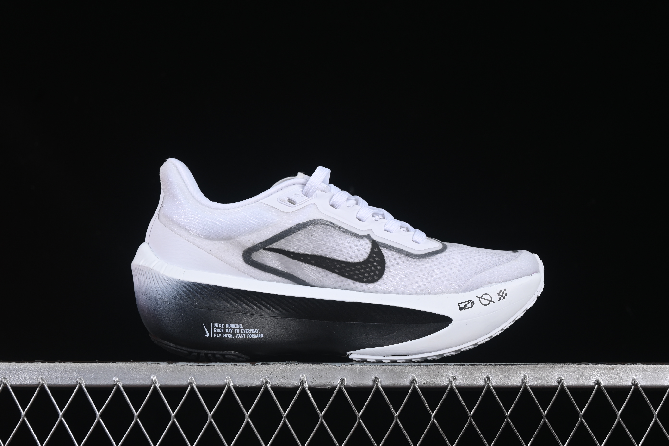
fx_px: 1394
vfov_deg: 18.2
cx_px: 334
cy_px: 223
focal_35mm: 75
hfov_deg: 27.0
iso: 160
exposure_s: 1/80
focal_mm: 50
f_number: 8
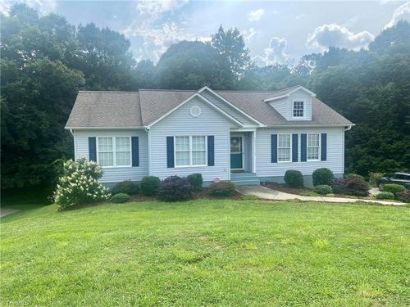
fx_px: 308
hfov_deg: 67.3
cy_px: 154
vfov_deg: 53.1
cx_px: 205
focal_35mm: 26
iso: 32
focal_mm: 4.25
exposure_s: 1/1395
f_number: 1.8
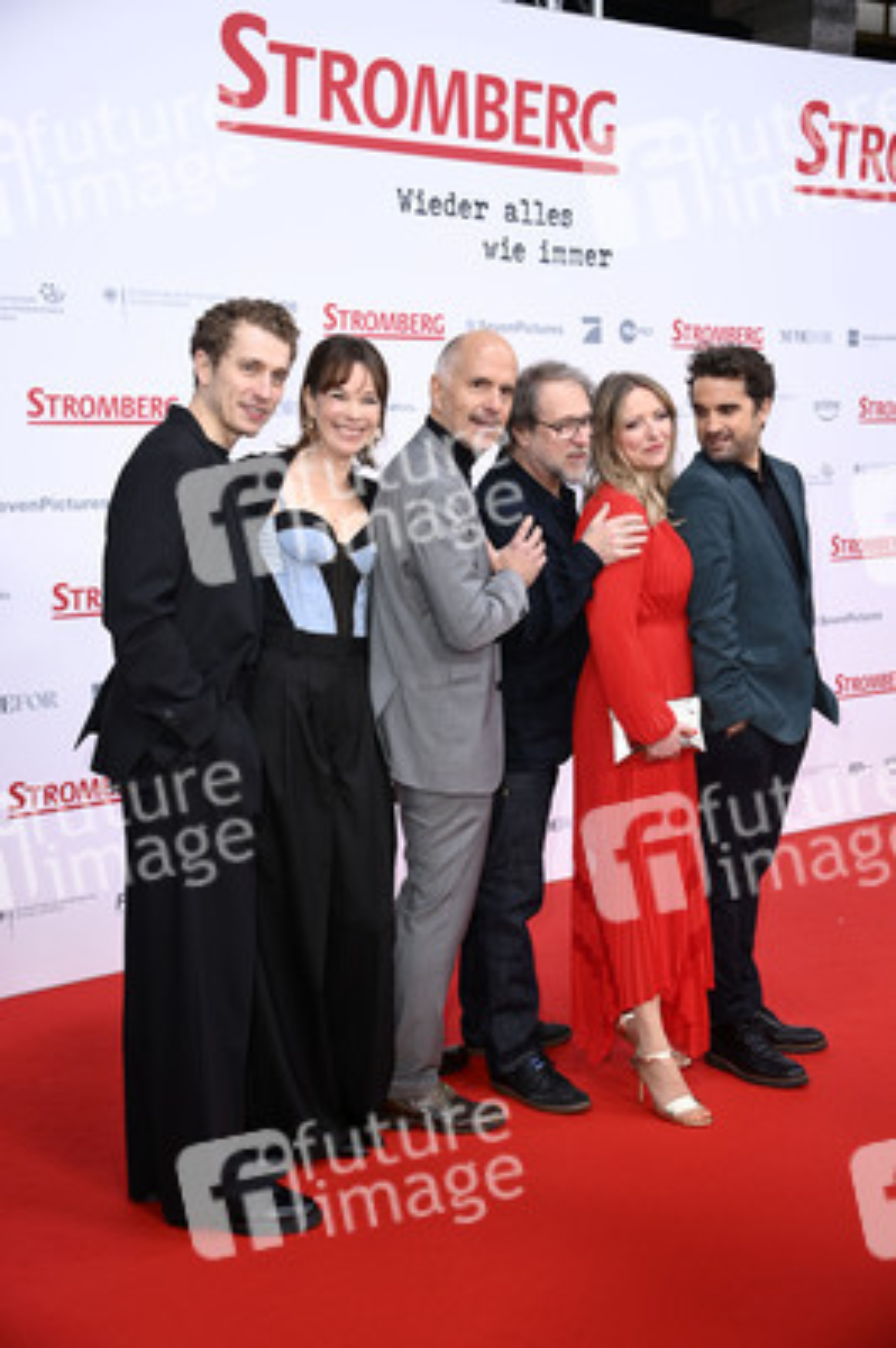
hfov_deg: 28.0
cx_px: 448
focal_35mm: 48
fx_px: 1795
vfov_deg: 41.1
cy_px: 674
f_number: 4.5
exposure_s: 1/250
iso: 640
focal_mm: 48
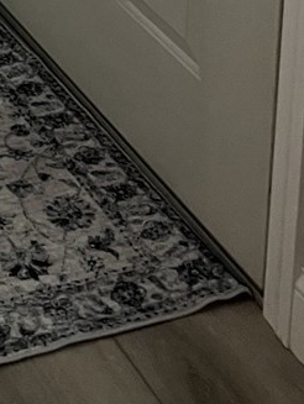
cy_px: -406
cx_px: -283
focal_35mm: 122
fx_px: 1426
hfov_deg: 11.2
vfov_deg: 13.7
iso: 160
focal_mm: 5.7
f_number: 1.5
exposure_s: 1/60
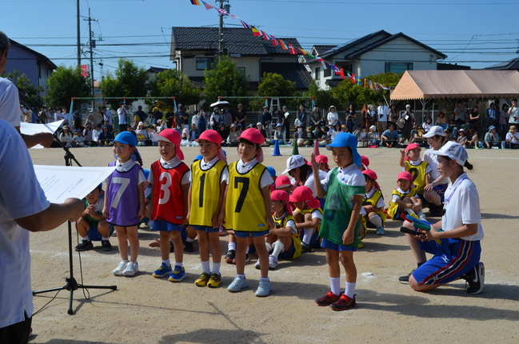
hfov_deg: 43.7
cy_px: 172
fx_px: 647
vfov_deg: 29.7
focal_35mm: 45
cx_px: 260
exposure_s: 1/320
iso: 100
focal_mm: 30
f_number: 9
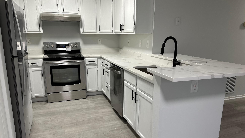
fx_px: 175
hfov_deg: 69.8
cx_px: 119
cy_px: 76
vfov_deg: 42.9
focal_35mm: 27
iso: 125
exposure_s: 1/60
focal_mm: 6.86
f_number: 1.78
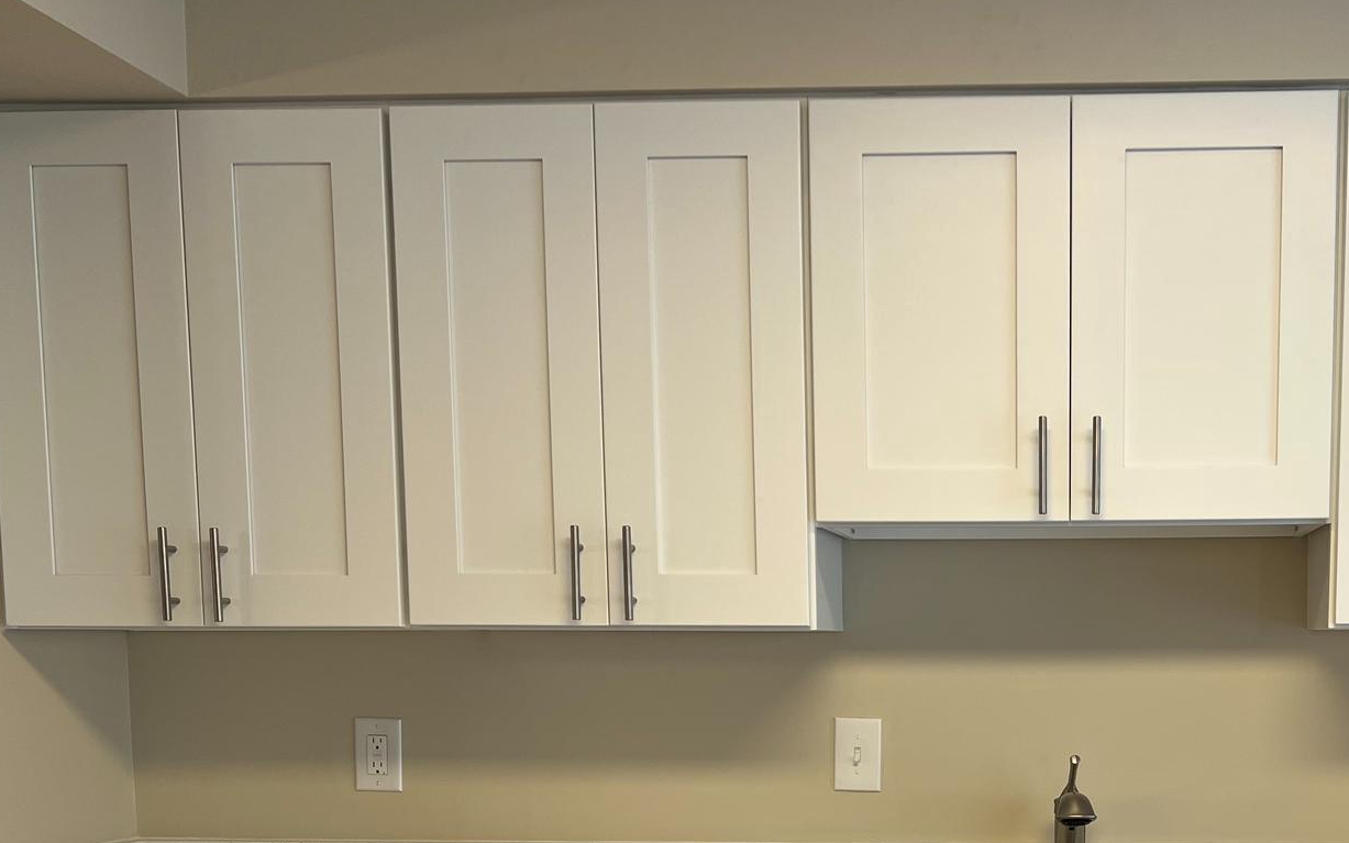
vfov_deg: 26.6
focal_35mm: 46
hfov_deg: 42.3
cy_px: 830
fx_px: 1691
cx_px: 993
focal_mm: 5.7
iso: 64
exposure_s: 1/120
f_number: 1.5
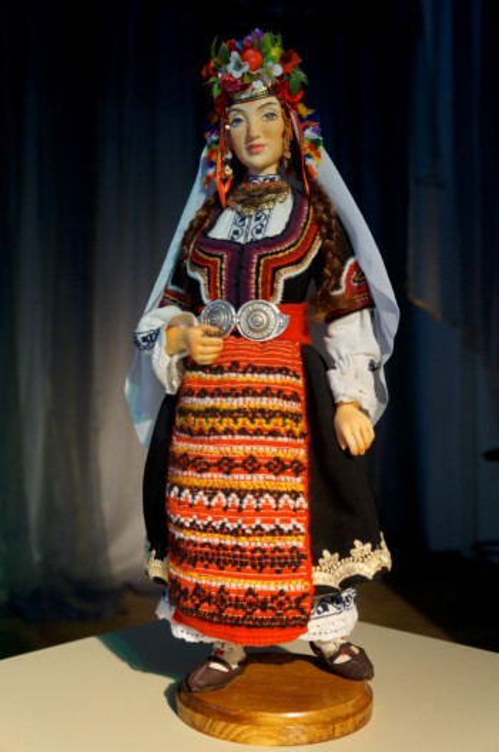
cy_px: 376
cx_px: 250
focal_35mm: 39
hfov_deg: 34.1
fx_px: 813
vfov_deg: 49.6
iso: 800
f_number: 4
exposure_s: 1/160
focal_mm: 26
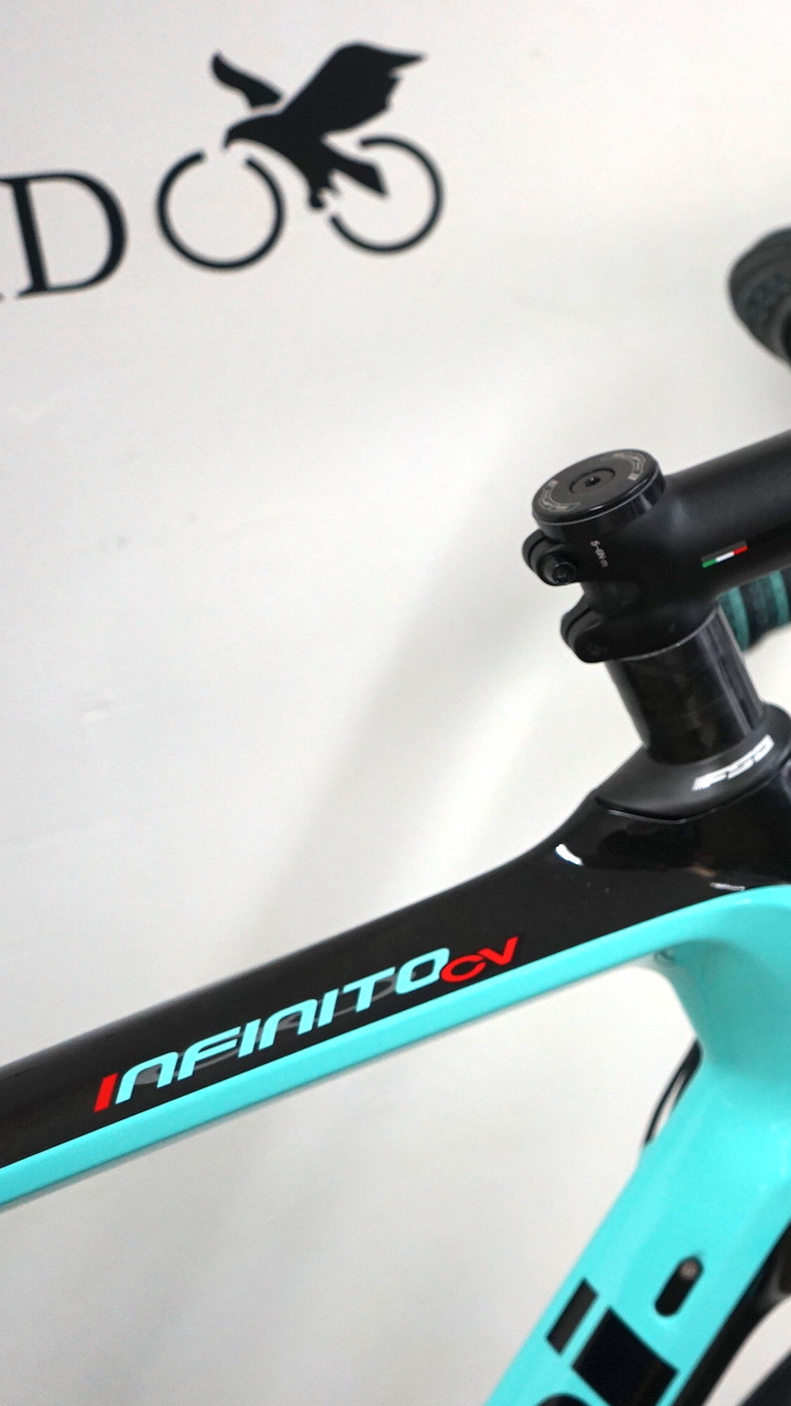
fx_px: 2013
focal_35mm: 54
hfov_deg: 20.2
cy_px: 703
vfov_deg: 38.5
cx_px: 1051
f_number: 4
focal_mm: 34
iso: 1000
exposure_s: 1/160
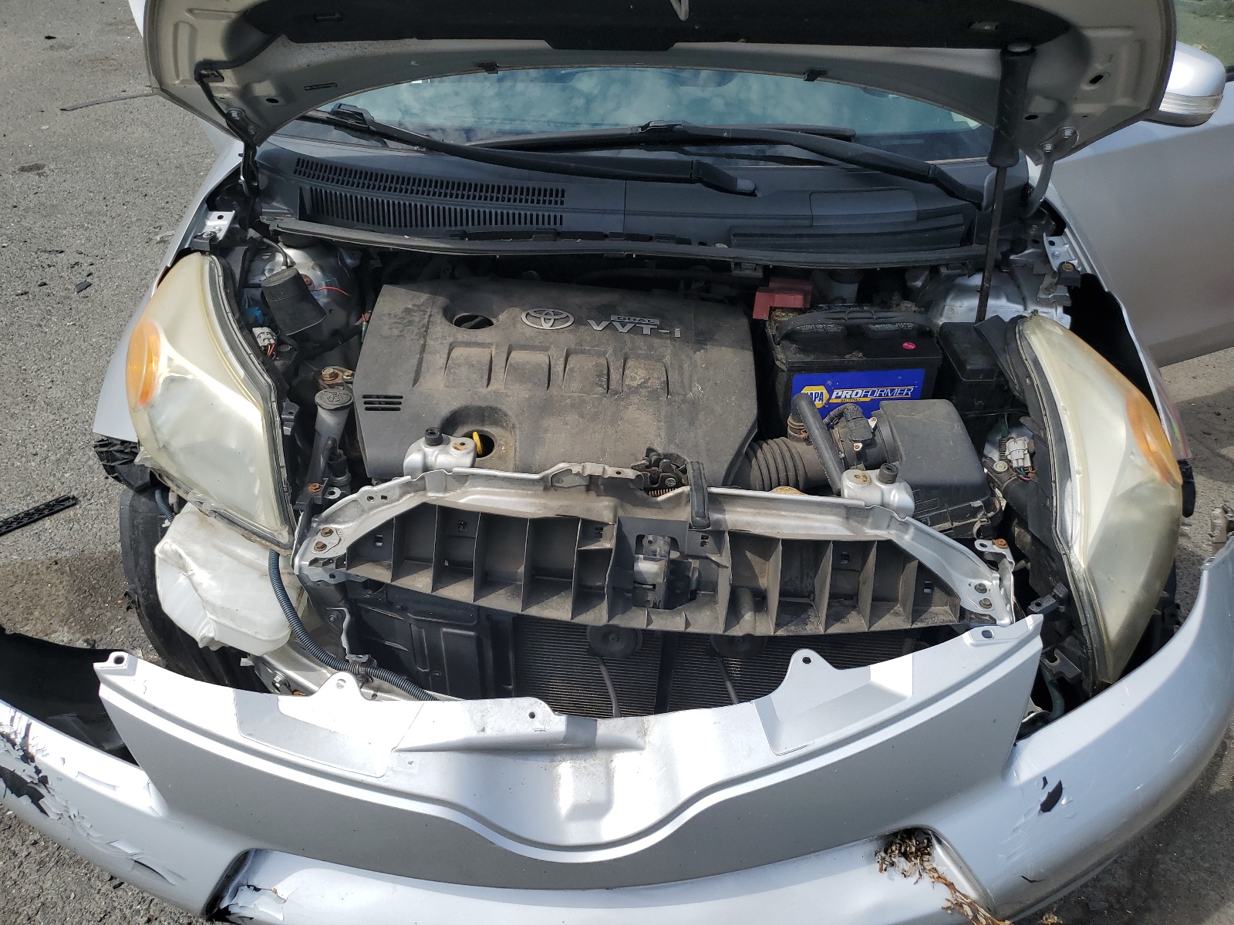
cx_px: 617
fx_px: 927
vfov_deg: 53.1
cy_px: 462
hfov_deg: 67.3
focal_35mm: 26
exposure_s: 1/5000
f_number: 1.5
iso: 50
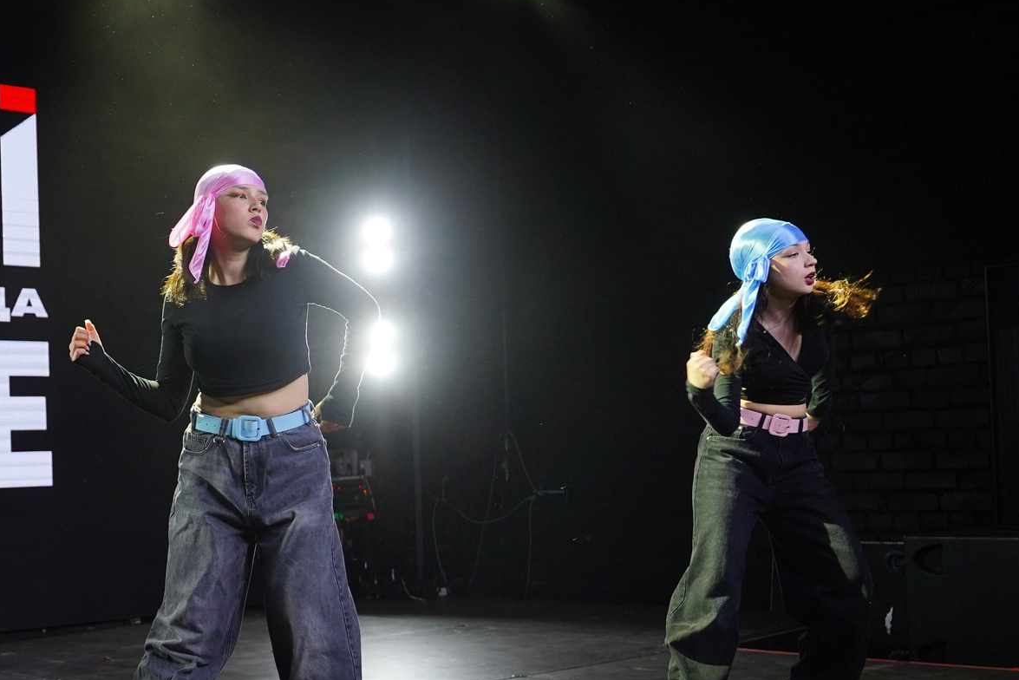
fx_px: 1727
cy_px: 425
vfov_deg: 22.2
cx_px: -2
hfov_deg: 30.5
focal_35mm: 61
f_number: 2.8
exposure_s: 1/250
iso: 640
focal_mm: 28
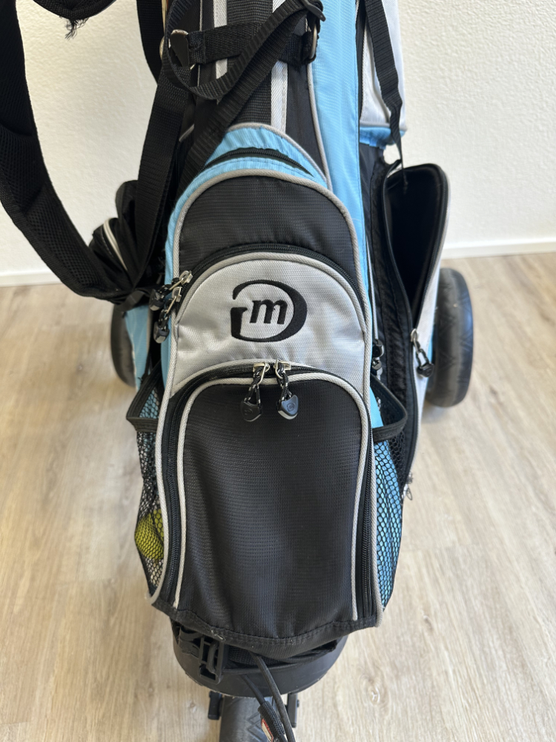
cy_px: 371
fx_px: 514
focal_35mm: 24
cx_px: 278
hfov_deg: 56.8
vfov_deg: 71.6
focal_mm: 6.9
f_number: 1.8
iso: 125
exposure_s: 1/50
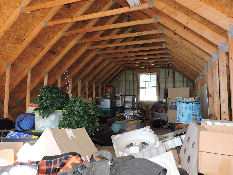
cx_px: 115
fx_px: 175
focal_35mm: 26
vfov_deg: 53.1
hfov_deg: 67.3
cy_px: 86
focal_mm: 4.3
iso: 200
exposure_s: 1/30
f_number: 3
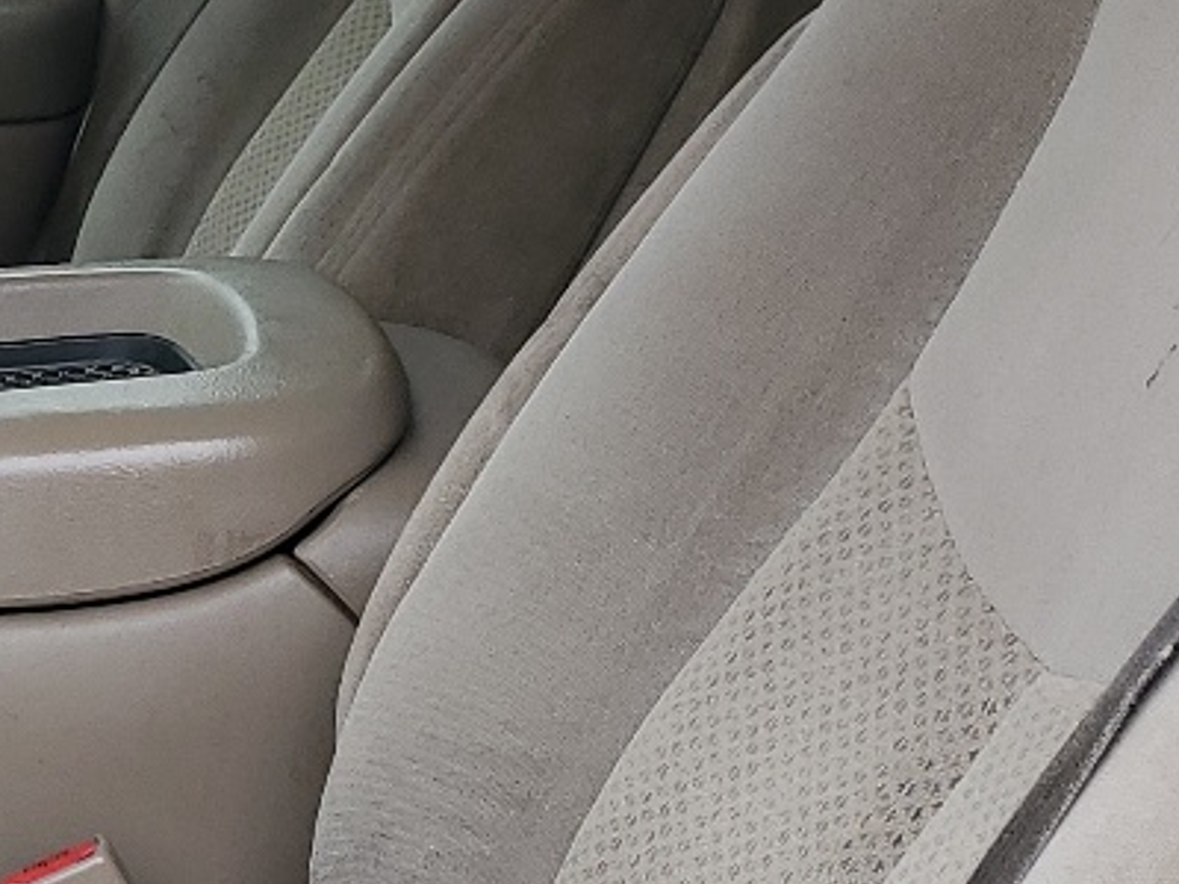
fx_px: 3542
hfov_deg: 16.9
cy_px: 743
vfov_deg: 14.1
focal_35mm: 104
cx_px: -648
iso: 50
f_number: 1.5
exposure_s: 1/526
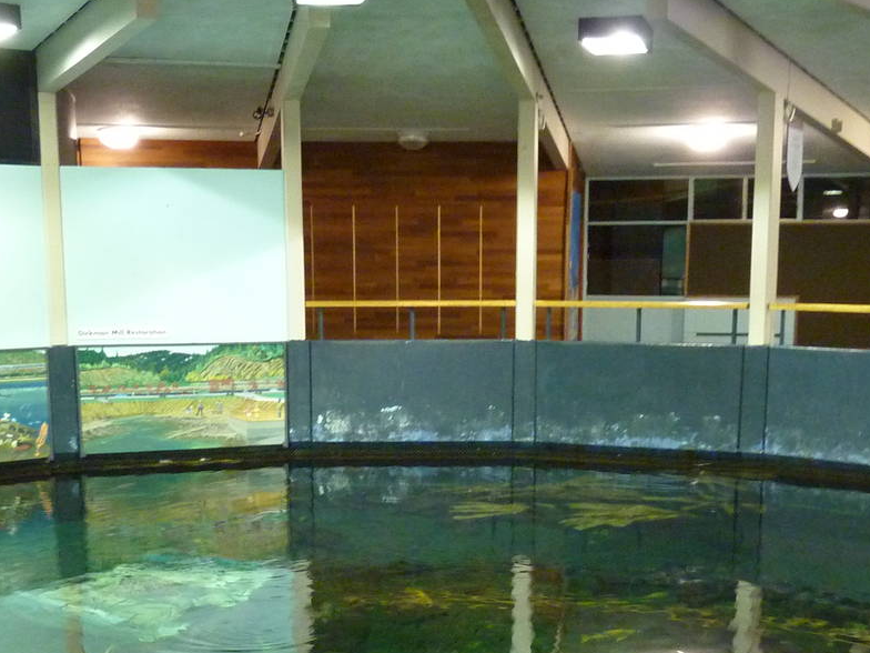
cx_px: 441
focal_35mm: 51
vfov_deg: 28.0
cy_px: 519
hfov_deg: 37.5
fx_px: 1282
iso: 400
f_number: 3.3
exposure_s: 1/8
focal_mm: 4.1
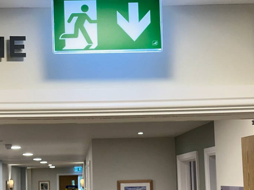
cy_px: 140
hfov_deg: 27.7
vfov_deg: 20.8
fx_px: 513
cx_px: 101
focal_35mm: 70
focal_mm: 6.86
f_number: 1.78
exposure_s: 1/100
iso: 125
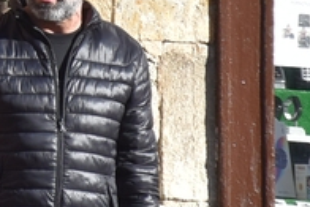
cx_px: -611
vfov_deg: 1.9
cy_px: -393
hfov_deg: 2.8
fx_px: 6342
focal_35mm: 736
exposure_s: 1/250
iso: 200
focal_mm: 80
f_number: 8
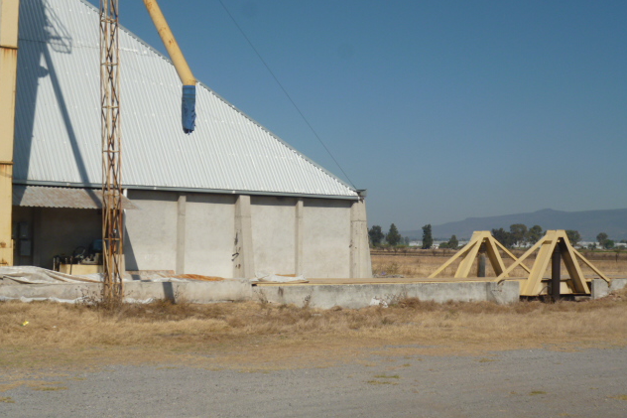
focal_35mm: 59
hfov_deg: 33.9
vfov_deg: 23.0
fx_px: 1027
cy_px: 181
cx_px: 314
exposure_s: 1/200
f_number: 13
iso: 100
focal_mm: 10
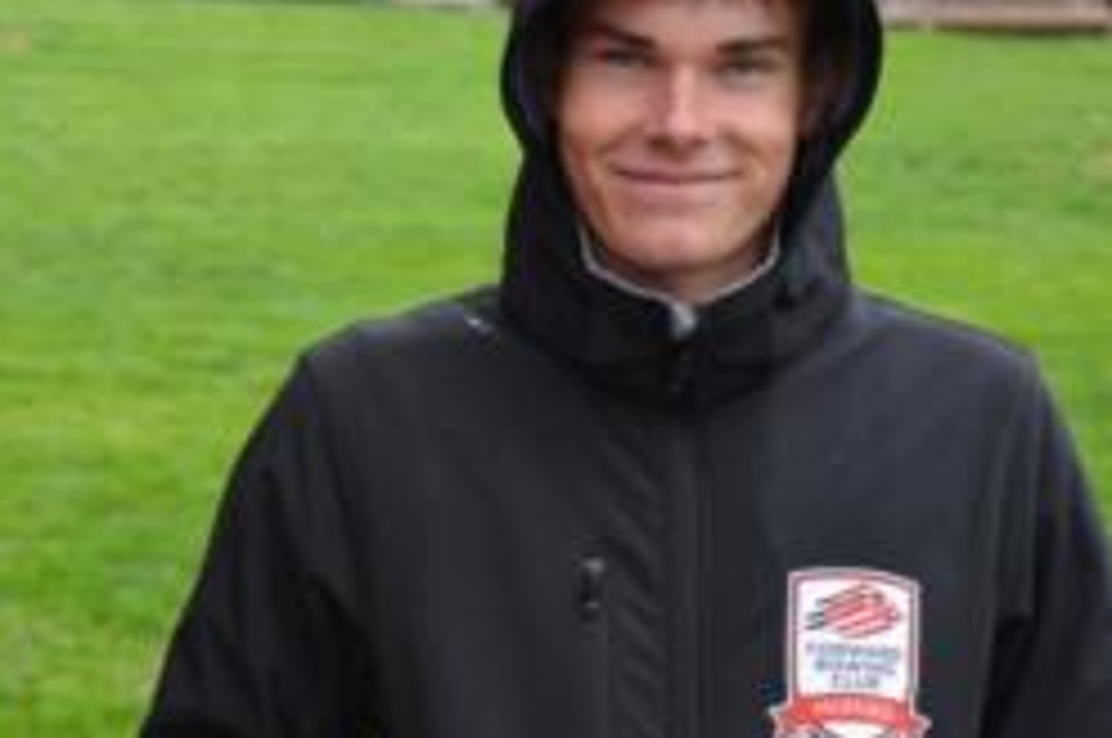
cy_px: 308
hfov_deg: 10.9
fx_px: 5799
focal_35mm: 188
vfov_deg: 7.3
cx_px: 221
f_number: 5.3
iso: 400
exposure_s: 1/320
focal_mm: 62
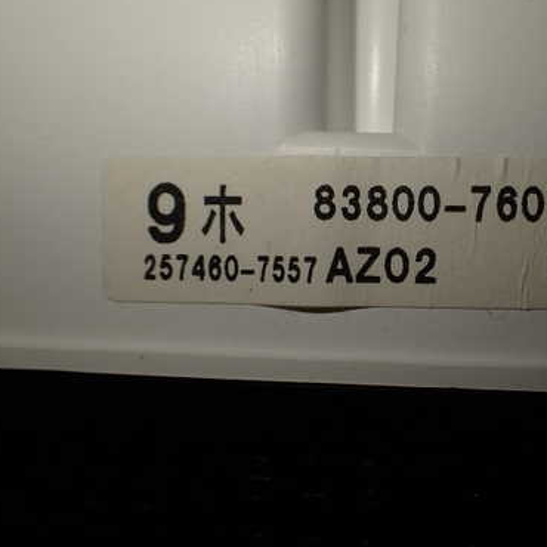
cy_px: 254
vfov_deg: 39.1
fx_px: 769
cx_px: 433
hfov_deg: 37.8
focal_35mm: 43
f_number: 3.2
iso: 100
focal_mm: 5.4
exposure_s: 1/320
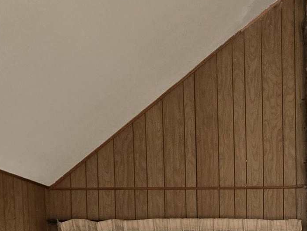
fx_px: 896
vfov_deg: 13.5
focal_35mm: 101
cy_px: 381
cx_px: 380
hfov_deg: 18.3
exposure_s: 1/180
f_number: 1.8
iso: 160
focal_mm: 5.4
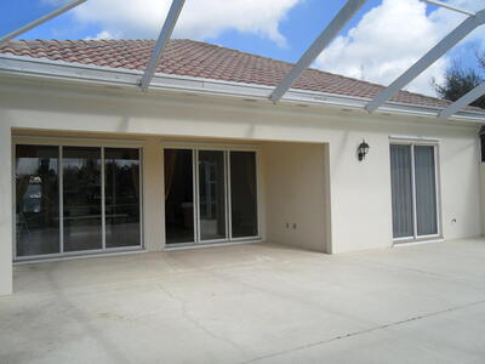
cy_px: 182
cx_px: 242
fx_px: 392
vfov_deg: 49.7
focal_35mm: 28
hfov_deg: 63.4
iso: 80
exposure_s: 1/750
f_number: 3.4
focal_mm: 5
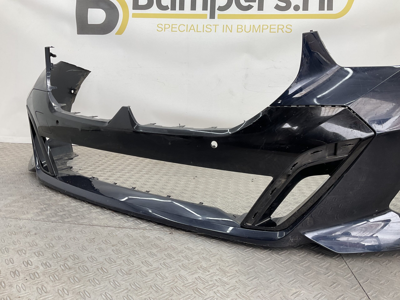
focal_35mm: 29
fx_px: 335
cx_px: 200
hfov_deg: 61.7
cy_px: 150
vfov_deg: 48.2
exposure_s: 1/100
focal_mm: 3
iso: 20
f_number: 1.8
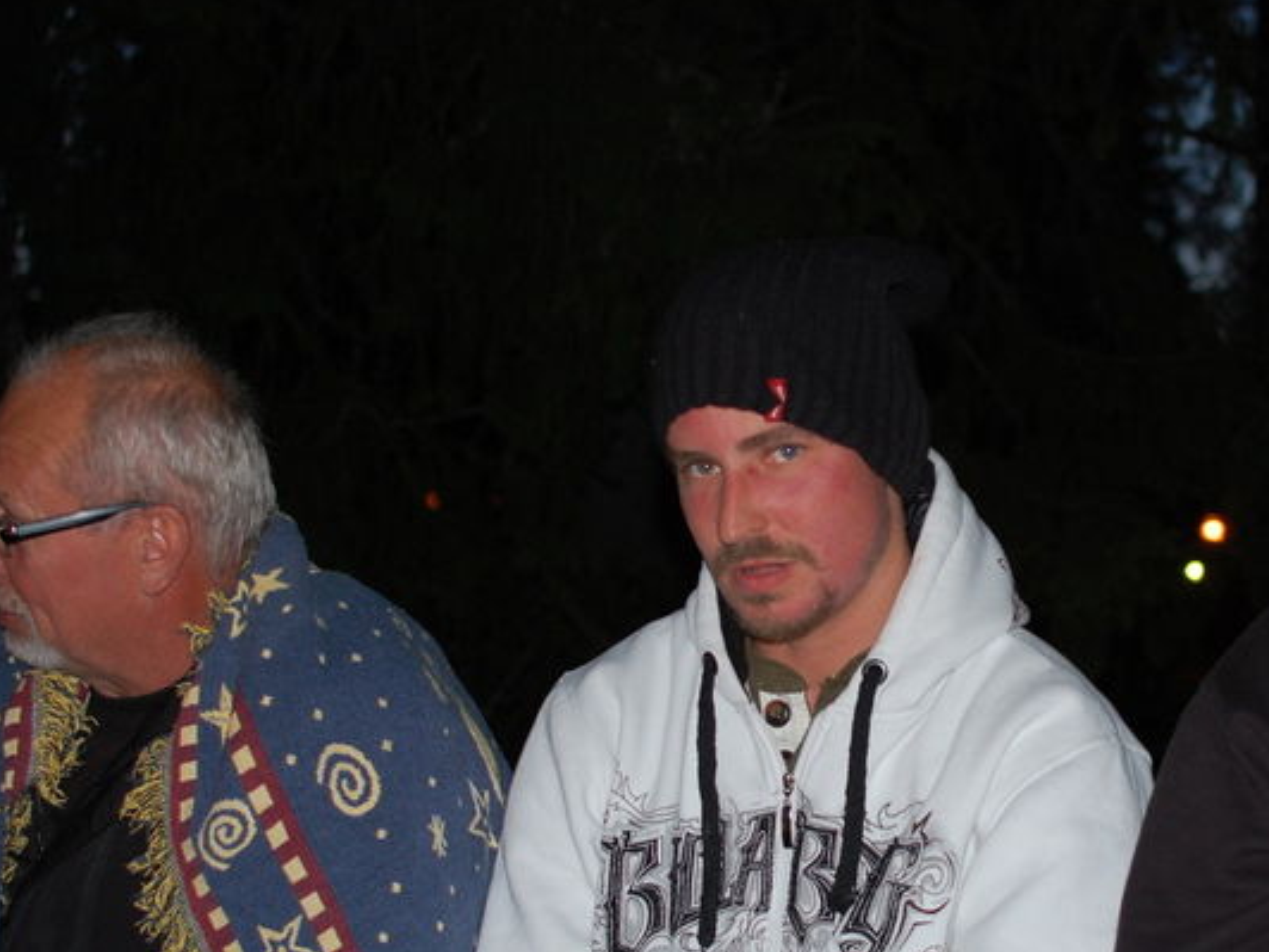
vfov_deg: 19.4
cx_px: 869
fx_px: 2776
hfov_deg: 25.6
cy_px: 526
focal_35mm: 76
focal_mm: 35
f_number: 2.8
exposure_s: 1/60
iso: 400
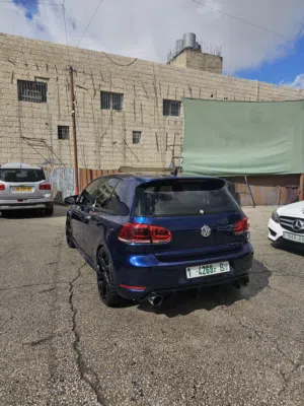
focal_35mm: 23
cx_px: 152
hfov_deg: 58.9
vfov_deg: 73.9
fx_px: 269
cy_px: 203
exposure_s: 1/1433
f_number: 1.7
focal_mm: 6.3
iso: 16
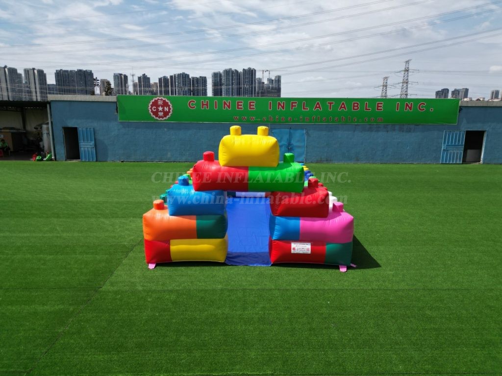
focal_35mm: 24
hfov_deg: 71.6
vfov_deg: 56.8
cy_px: 188
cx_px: 251
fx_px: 348
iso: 130
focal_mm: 6.72
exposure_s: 1/4000
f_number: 1.7
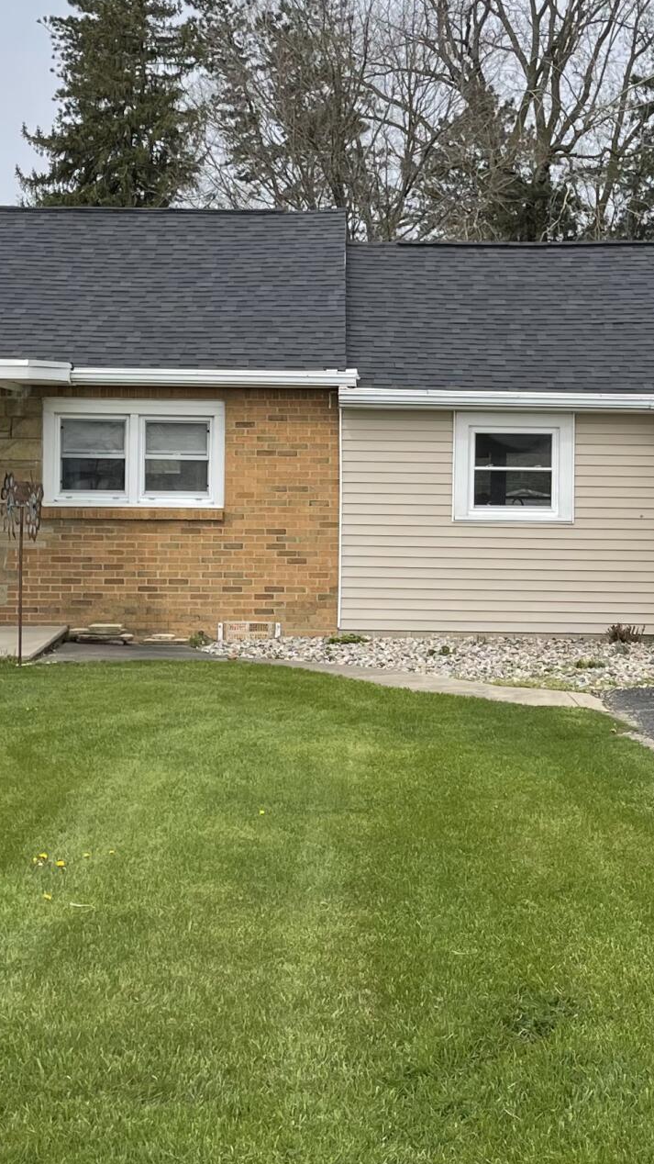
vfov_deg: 31.4
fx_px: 2066
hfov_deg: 18.0
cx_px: 385
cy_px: 482
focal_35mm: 67
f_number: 1.6
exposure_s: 1/2083
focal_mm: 5.1
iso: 50
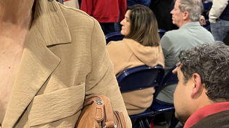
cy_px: -8
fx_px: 309
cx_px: 59
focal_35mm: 51
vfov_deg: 22.3
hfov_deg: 39.6
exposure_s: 1/60
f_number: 1.6
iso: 500
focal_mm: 5.1
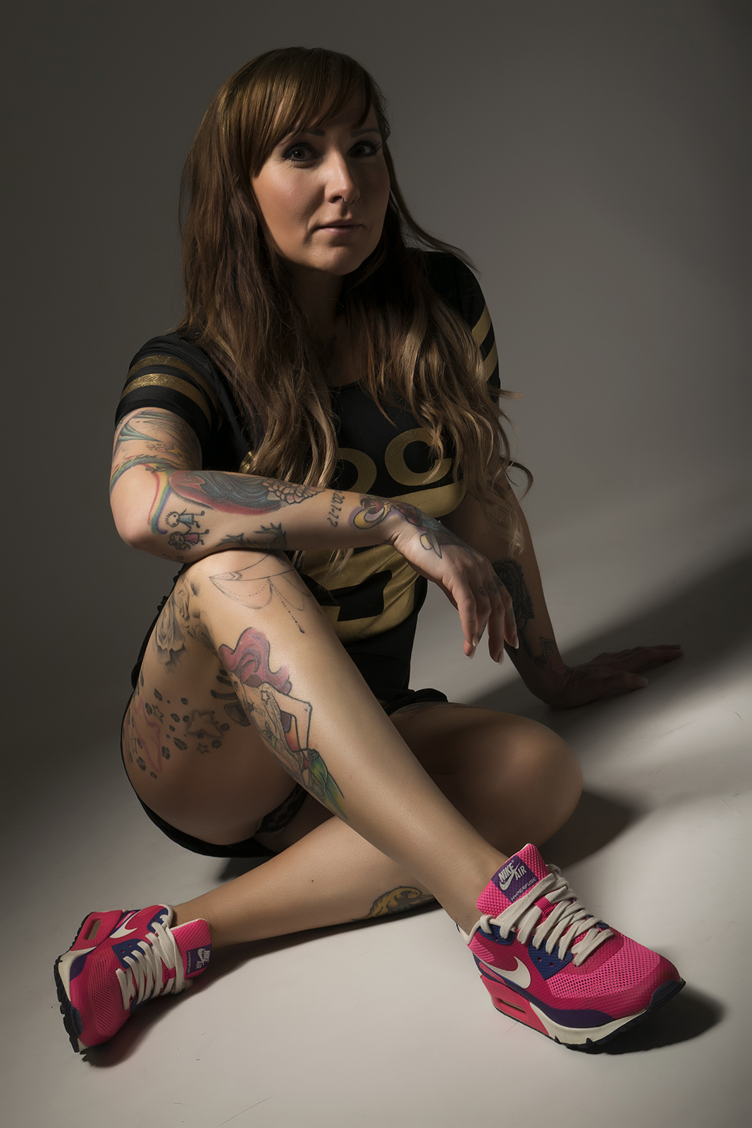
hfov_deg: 18.2
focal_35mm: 75
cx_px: 376
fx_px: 2349
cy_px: 564
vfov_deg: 27.0
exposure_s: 1/200
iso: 100
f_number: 13
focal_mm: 50
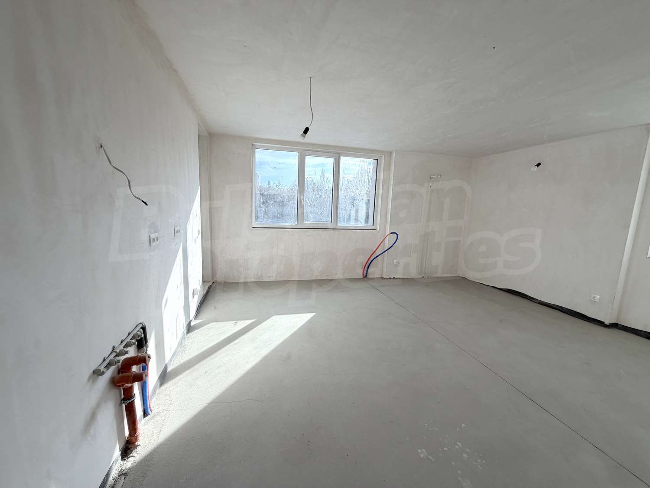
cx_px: 325
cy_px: 244
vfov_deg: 85.7
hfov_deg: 102.1
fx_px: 263
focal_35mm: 14
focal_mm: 2.22
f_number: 2.2
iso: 64
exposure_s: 1/439
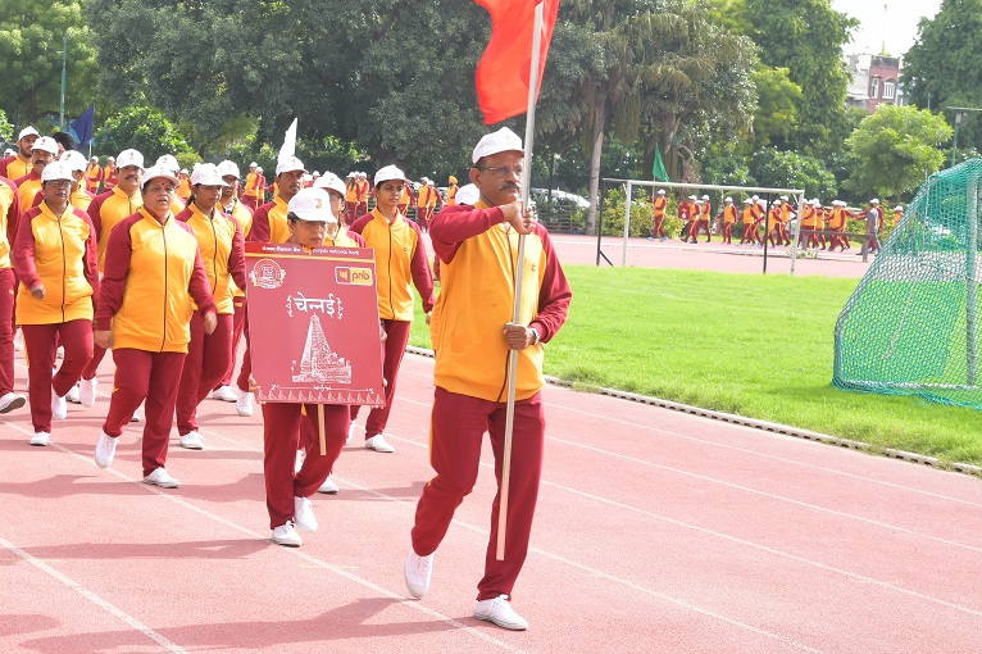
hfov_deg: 21.2
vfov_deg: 14.7
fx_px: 2536
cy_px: 260
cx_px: 18
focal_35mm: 93
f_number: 8
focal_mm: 46
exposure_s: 1/125
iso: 250
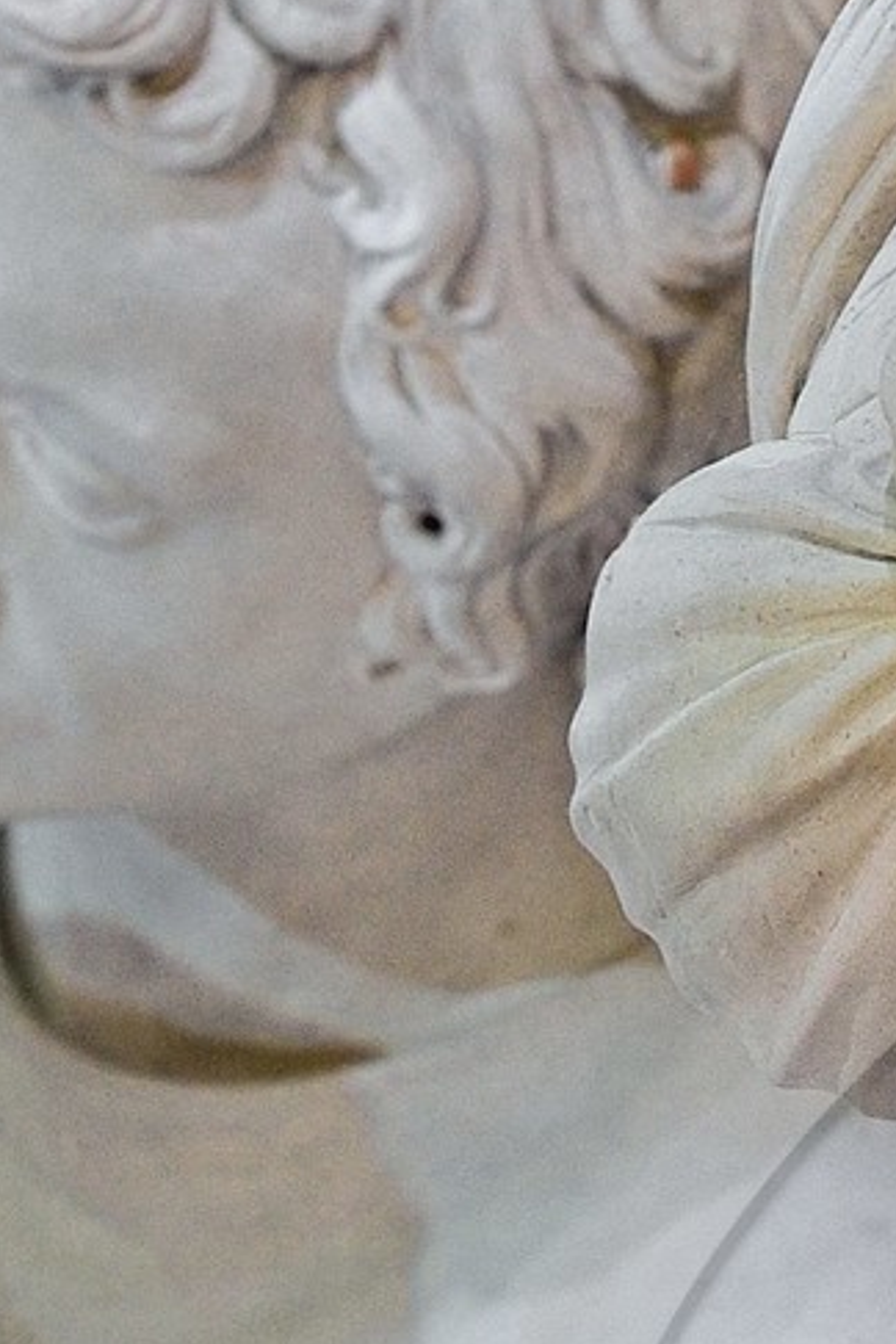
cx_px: 1670
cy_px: 1893
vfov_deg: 4.5
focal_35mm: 455
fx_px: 16985
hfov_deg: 3.0
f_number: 8
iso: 1600
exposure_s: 1/20
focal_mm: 92
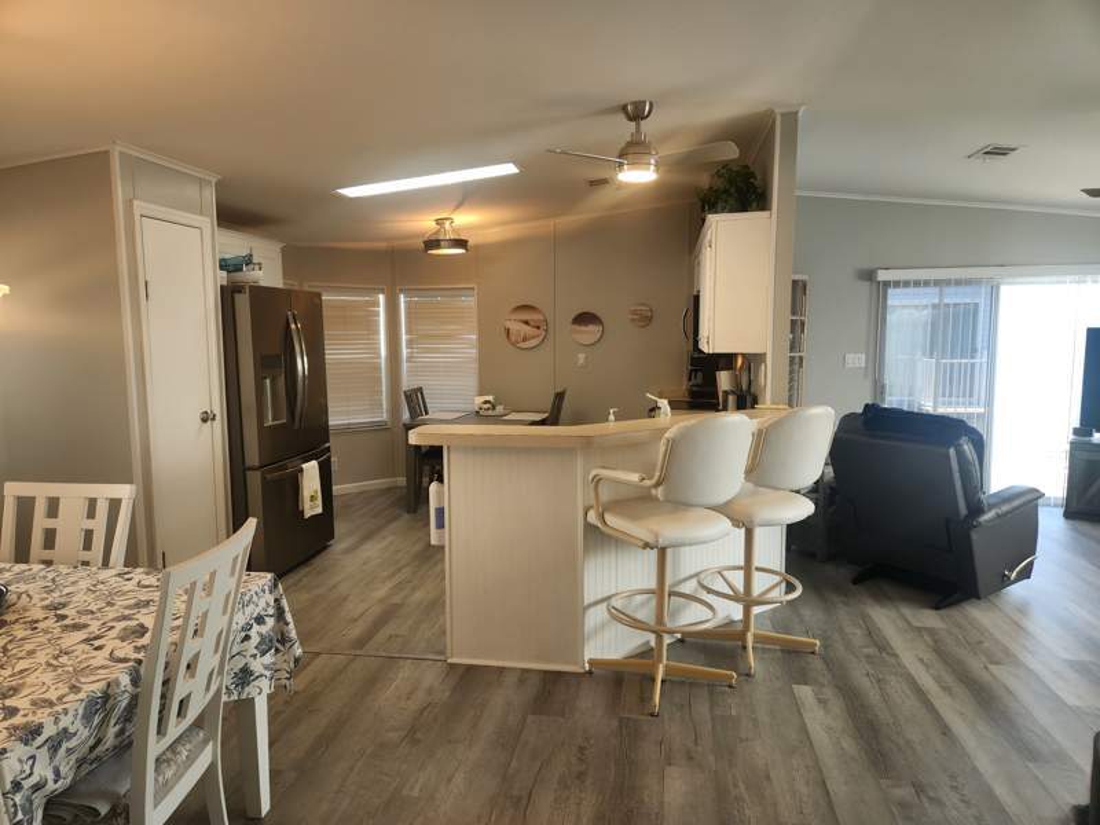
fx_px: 731
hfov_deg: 73.9
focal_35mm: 23
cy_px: 412
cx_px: 550
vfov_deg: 58.9
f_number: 1.8
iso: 125
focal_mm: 5.4
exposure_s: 1/120
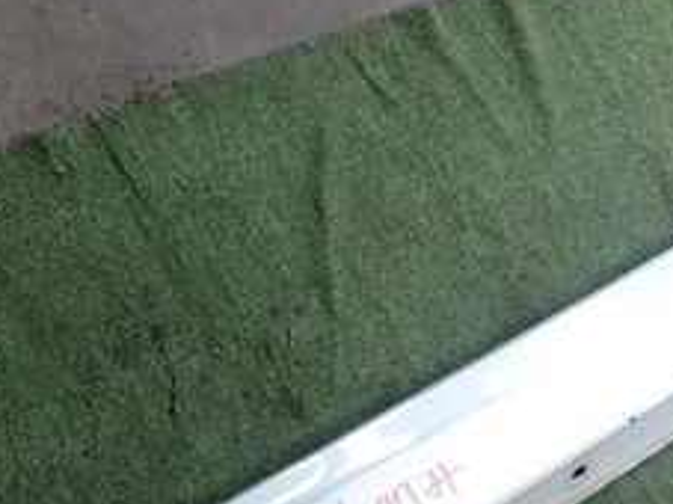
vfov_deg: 21.3
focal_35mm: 66
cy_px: 534
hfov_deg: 29.2
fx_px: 1282
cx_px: 445
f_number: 2
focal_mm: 4.5
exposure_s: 1/125
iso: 160
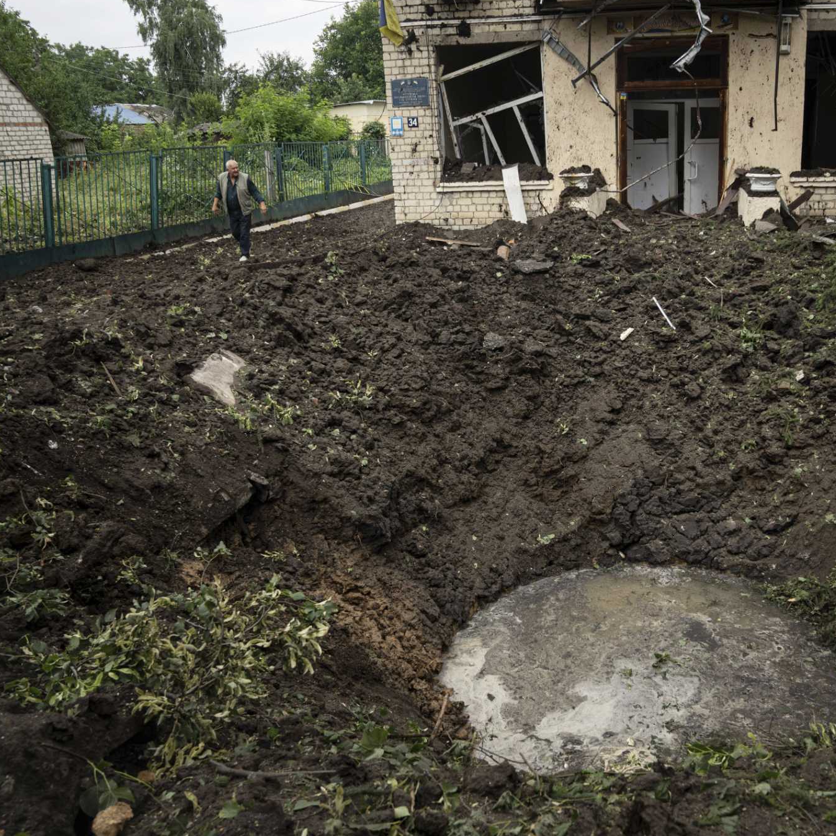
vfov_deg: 52.5
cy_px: 416
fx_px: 847
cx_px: 552
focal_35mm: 31
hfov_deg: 51.6
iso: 250
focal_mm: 24
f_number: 5.6
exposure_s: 1/160
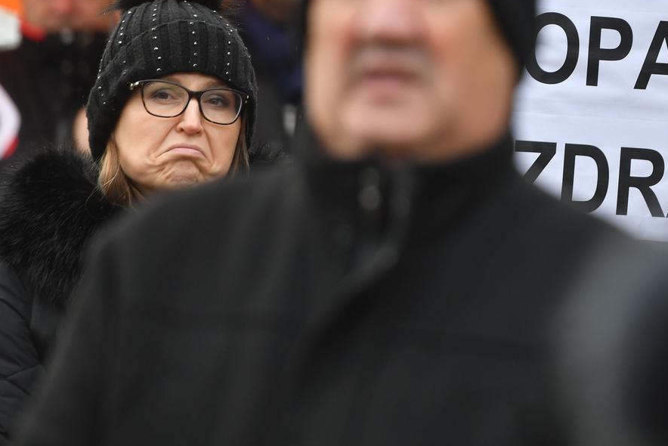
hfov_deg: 5.7
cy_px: 103
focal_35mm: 362
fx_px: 6719
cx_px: 495
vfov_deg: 3.8
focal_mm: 200
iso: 400
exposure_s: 1/800
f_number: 5
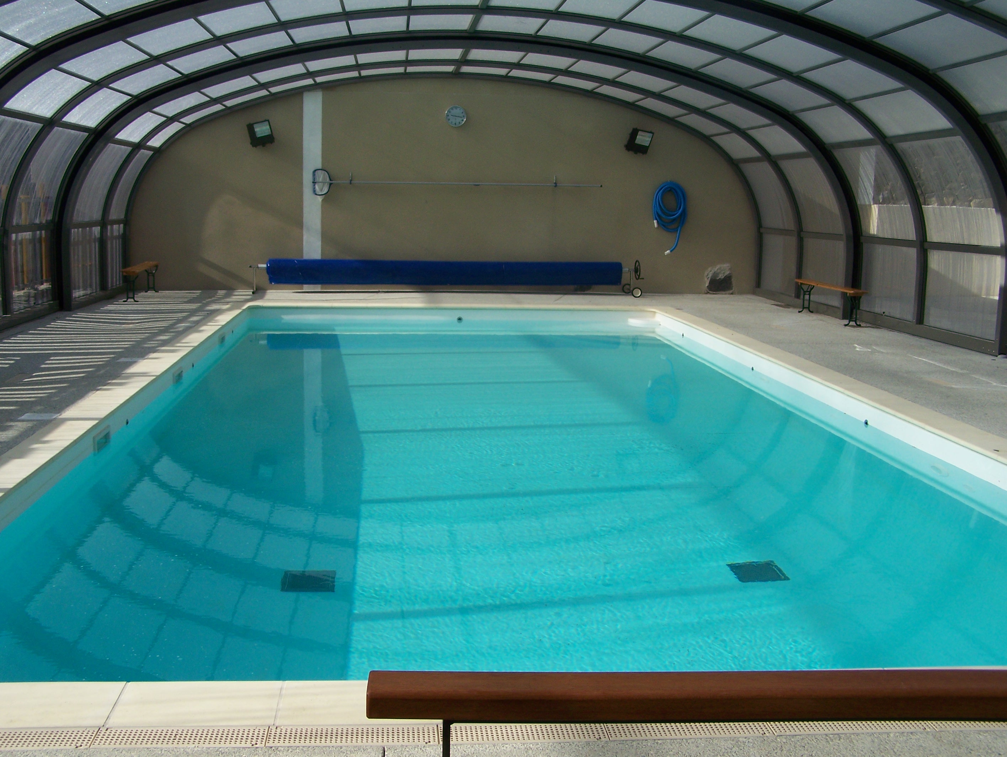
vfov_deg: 37.8
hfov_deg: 48.9
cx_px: 504
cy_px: 378
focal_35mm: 38
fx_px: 1106
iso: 80
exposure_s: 1/1000
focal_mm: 6.3
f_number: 4
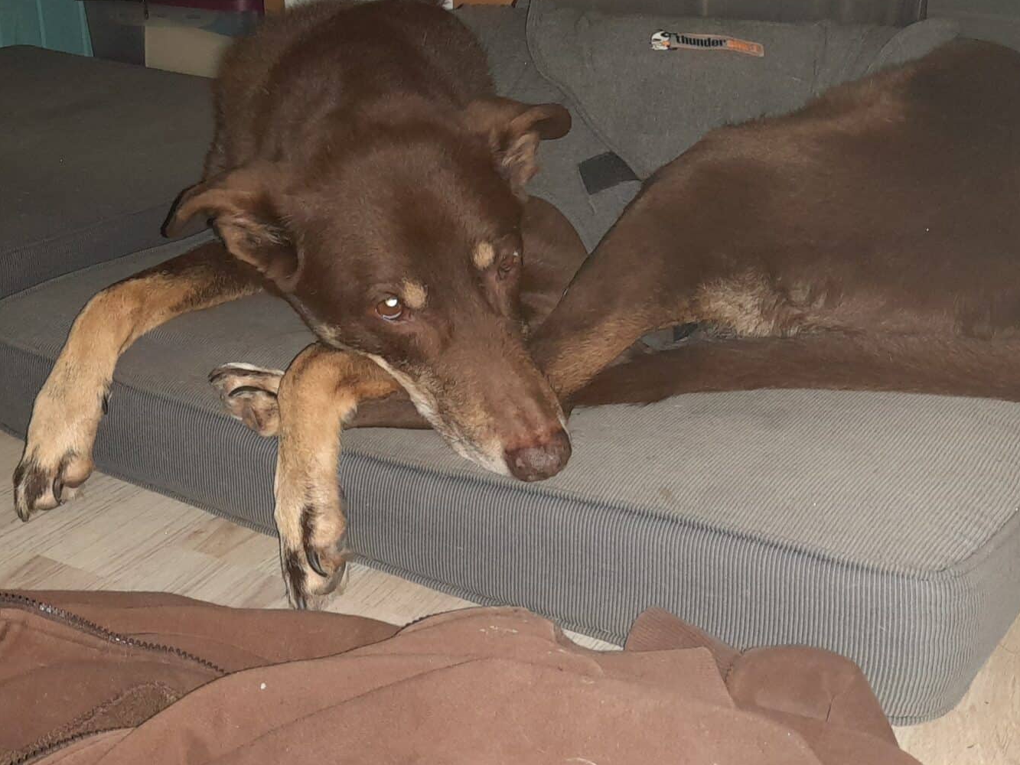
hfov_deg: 39.4
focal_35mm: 48
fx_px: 1415
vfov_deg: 30.2
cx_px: 390
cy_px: 314
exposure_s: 1/33
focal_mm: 4.6
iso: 400
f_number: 2
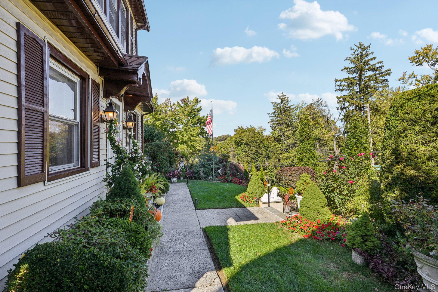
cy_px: 146
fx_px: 195
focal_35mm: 16
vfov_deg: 73.7
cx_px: 219
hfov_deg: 96.7
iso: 100
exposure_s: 1/125
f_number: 9
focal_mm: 16
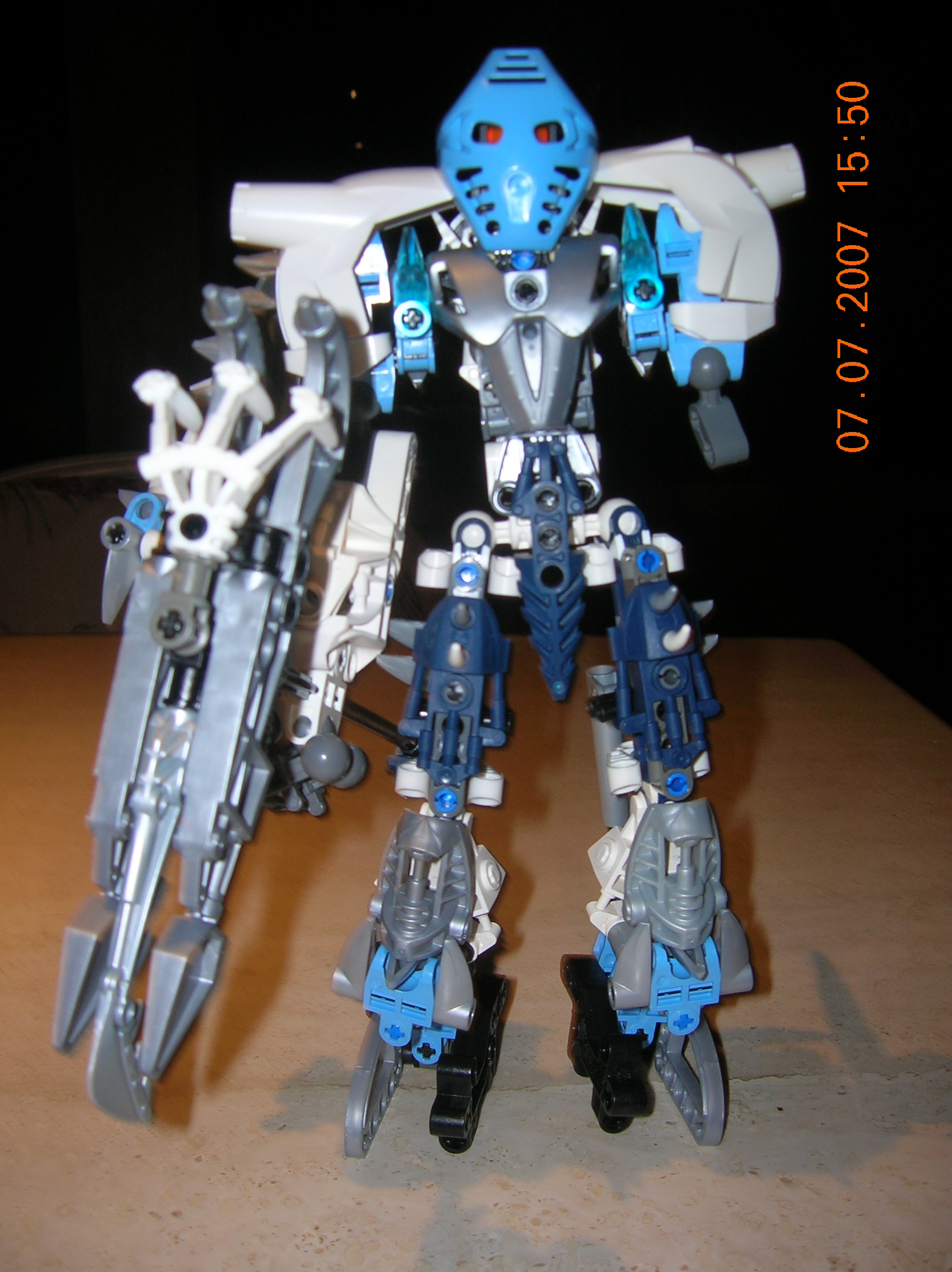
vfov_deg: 54.0
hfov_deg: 41.7
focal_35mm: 34
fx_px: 1249
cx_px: 476
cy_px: 636
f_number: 2.9
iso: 50
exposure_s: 1/60.1
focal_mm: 5.7
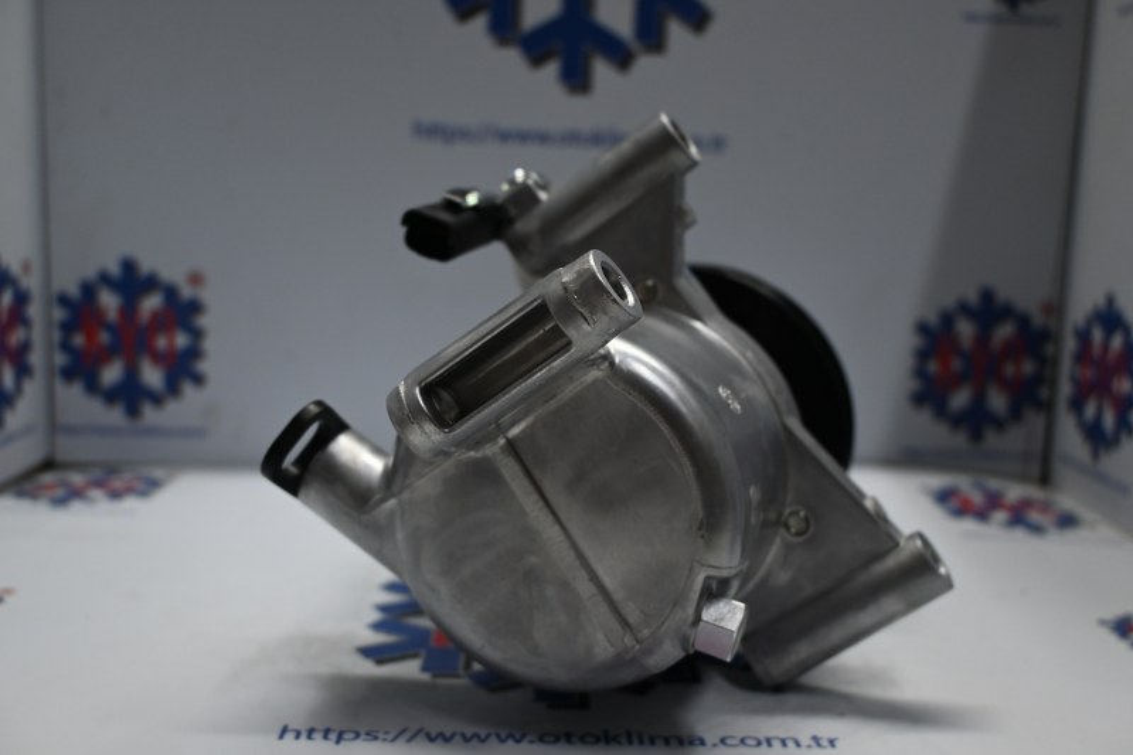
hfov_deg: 51.3
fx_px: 1180
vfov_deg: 35.5
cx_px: 566
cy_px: 378
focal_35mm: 38
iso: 640
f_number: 4.2
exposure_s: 1/125
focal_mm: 25
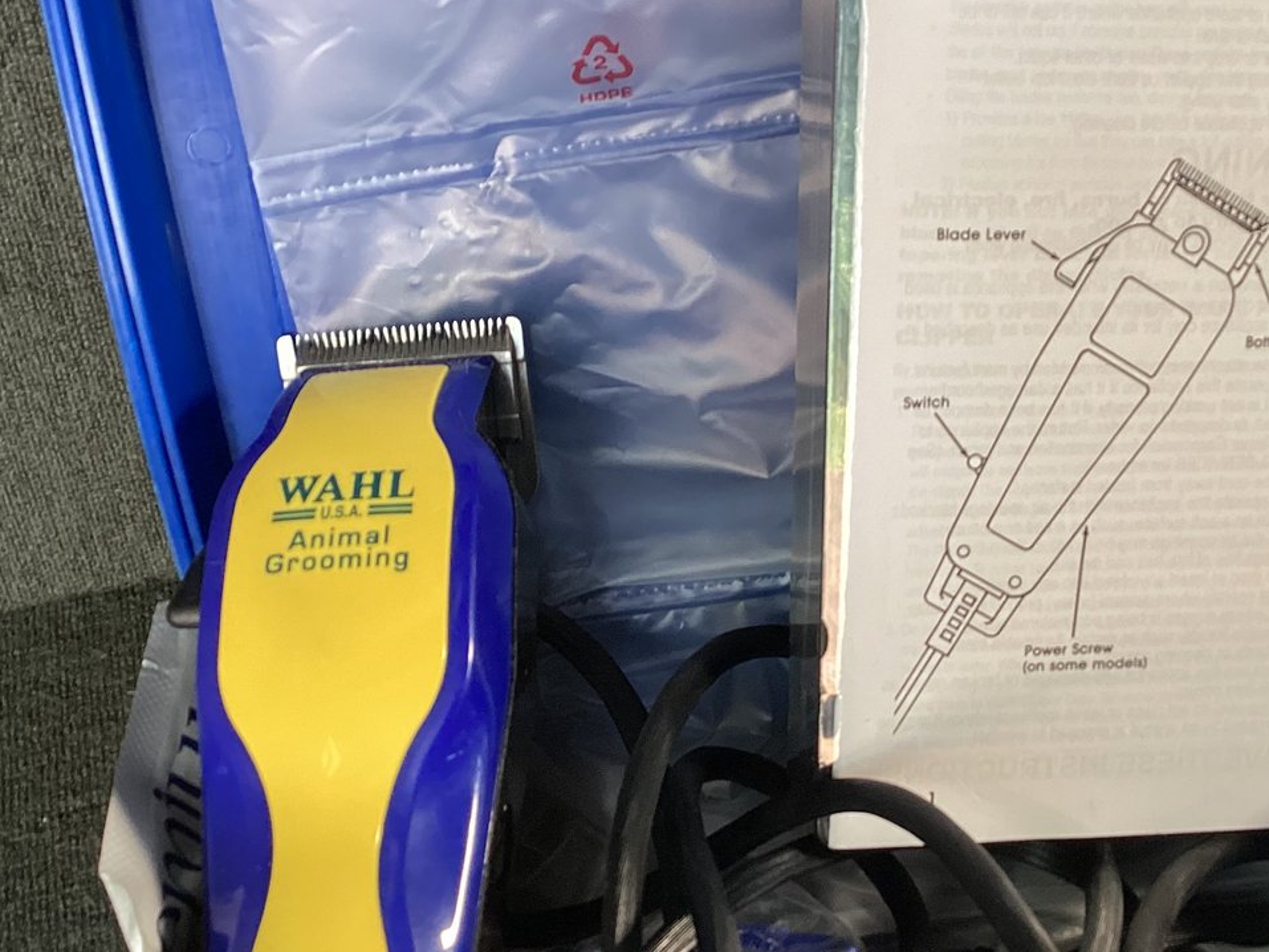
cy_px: 405
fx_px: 1797
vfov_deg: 29.6
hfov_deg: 38.8
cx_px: 721
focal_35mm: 49
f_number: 2.4
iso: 80
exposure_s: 1/50
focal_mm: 3.3
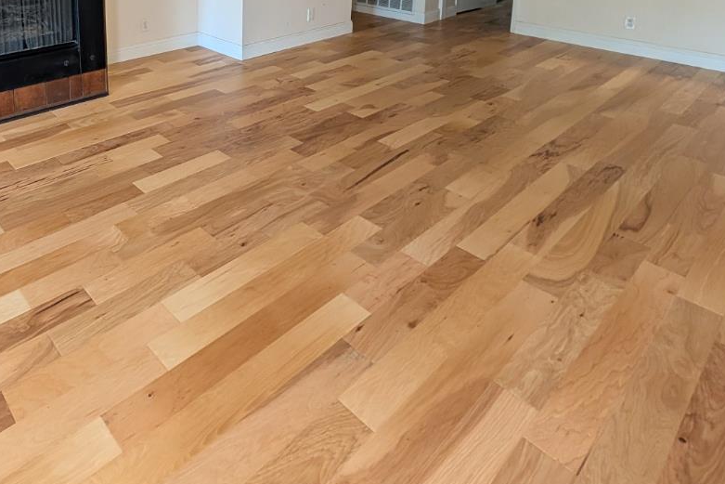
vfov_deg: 43.9
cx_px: 171
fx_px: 483
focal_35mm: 24
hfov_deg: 68.4
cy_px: -18
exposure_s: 1/90.8
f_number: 1.7
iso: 160
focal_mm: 2.02
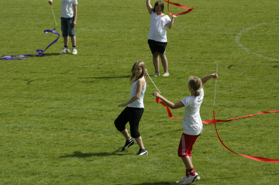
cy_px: 92
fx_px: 1568
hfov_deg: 10.2
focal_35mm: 202
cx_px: 140
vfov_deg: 6.8
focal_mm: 135
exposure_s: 1/250
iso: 100
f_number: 8
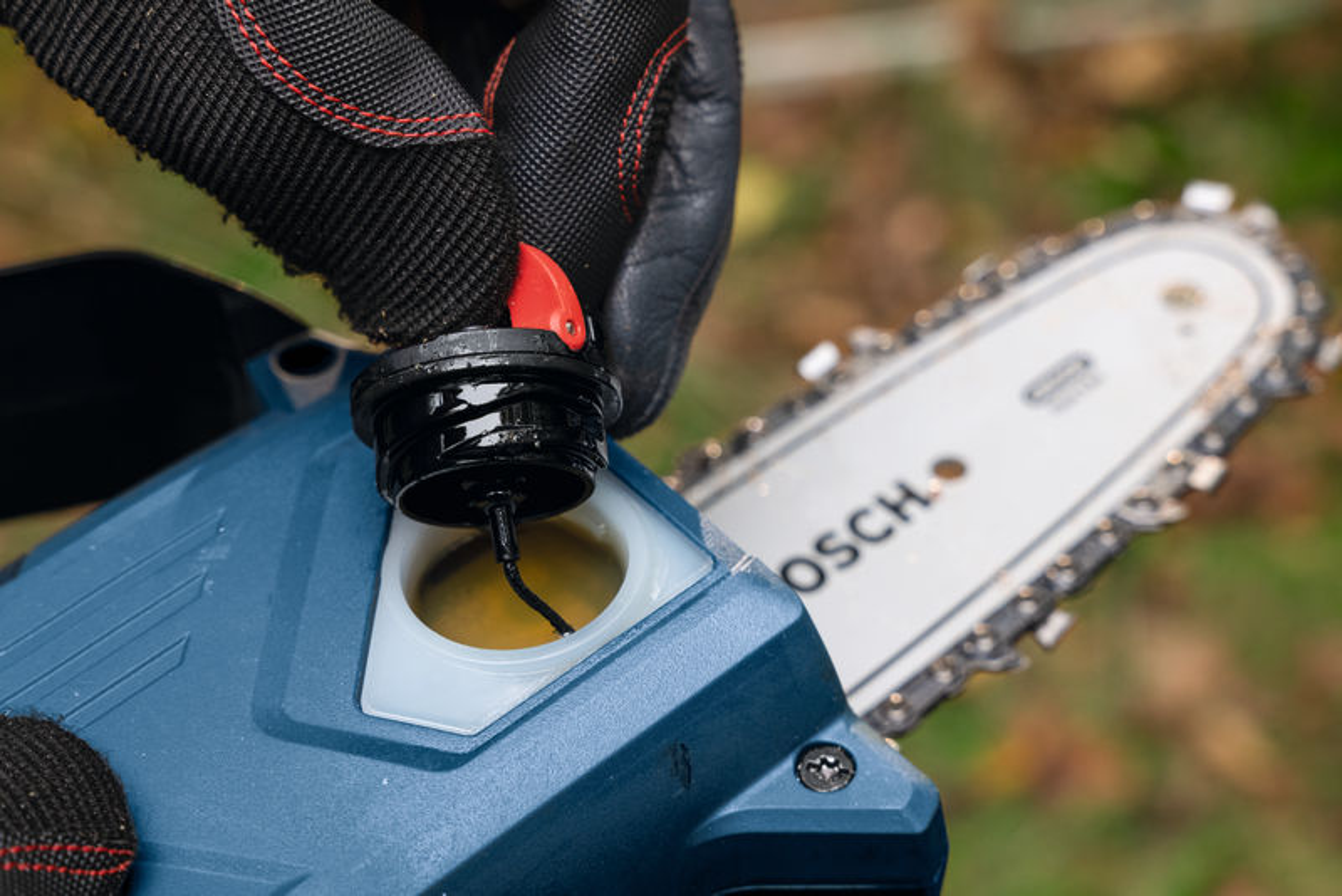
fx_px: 2610
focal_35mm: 70
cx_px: 671
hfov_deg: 28.8
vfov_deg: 19.5
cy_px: 448
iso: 800
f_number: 8
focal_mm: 70
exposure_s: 1/50
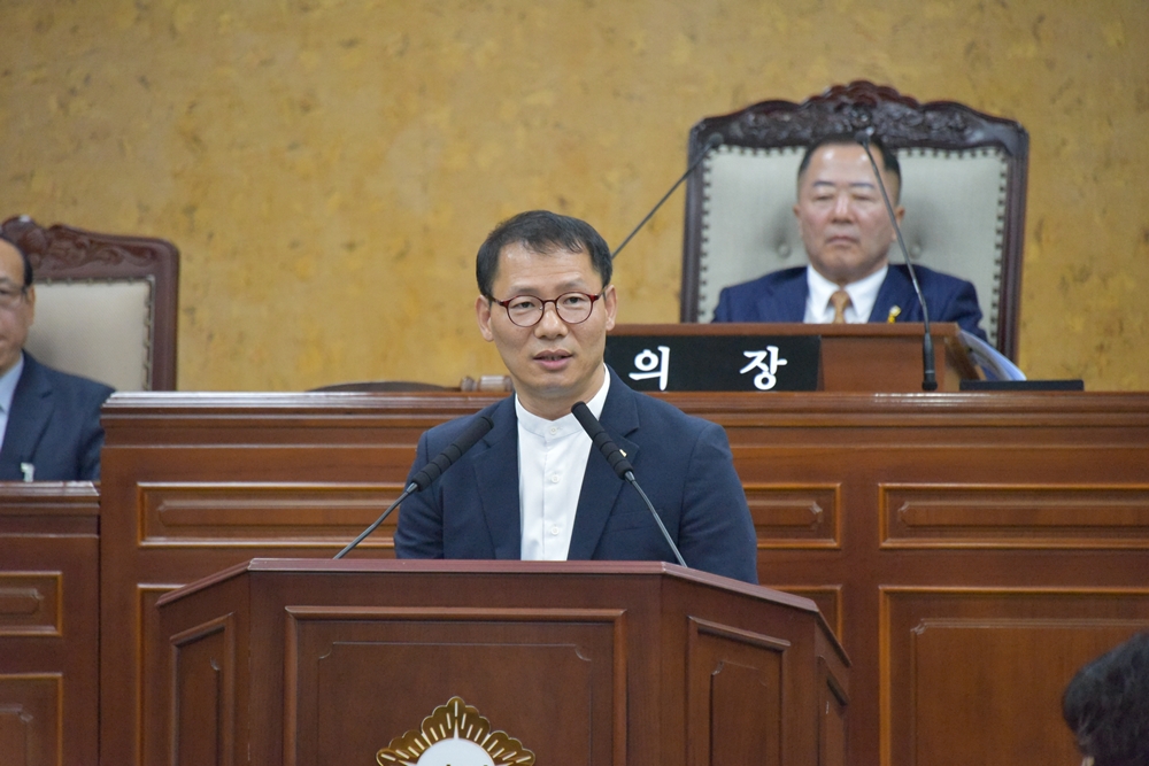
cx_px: 574
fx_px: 9576
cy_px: 383
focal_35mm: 300
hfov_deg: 6.9
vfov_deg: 4.6
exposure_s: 1/320
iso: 11400
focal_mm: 300
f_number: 5.6
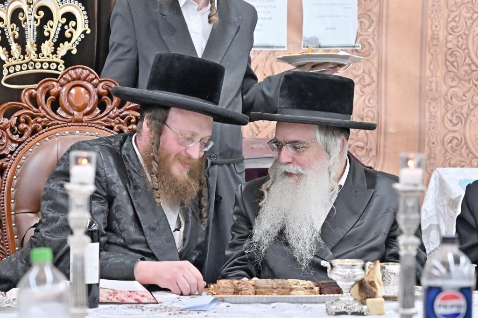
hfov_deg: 13.7
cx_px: 239
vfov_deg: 9.1
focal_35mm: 150
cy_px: 159
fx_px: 1991
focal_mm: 100
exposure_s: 1/200
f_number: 4
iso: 800
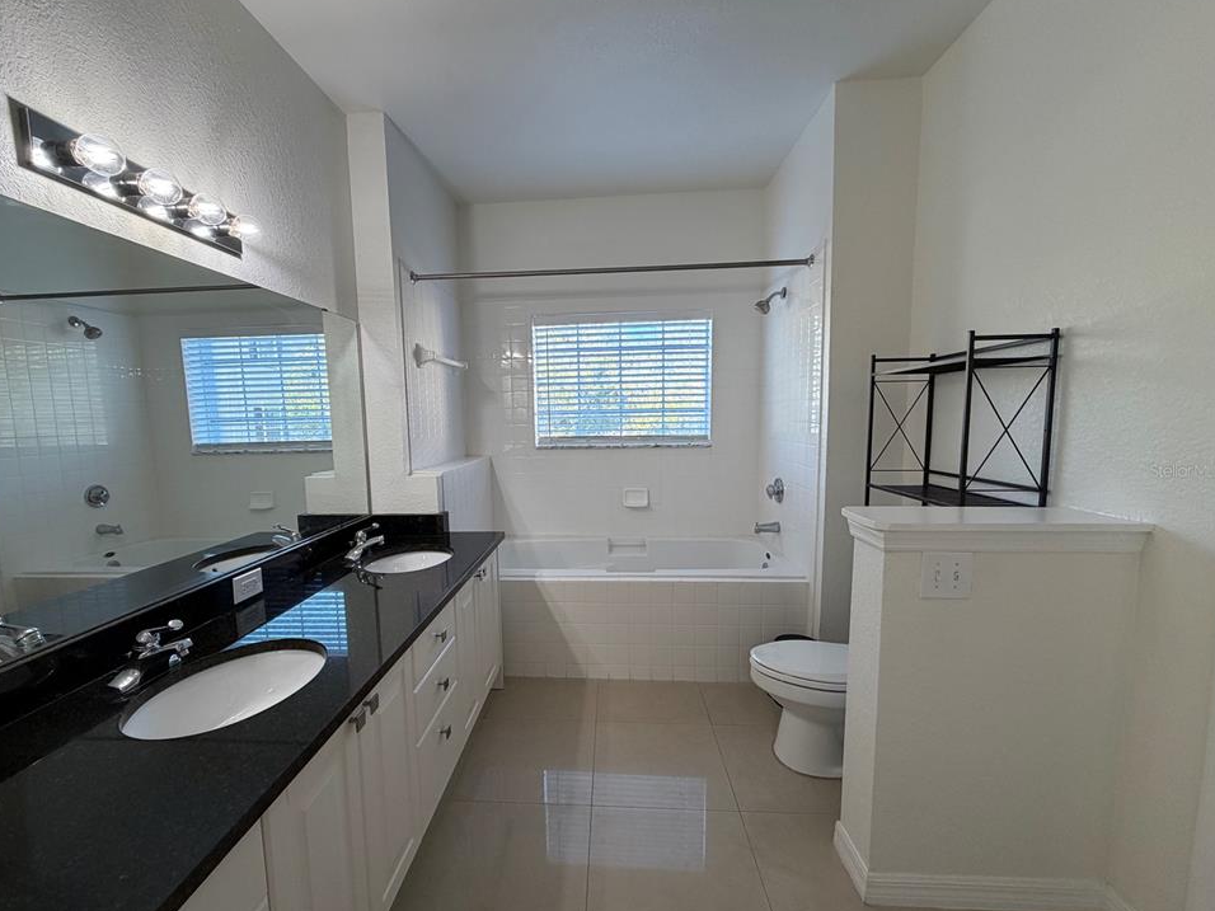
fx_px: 526
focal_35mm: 15
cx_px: 576
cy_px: 470
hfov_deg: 98.1
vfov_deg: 81.7
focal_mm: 2.22
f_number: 2.2
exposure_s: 1/120
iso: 160
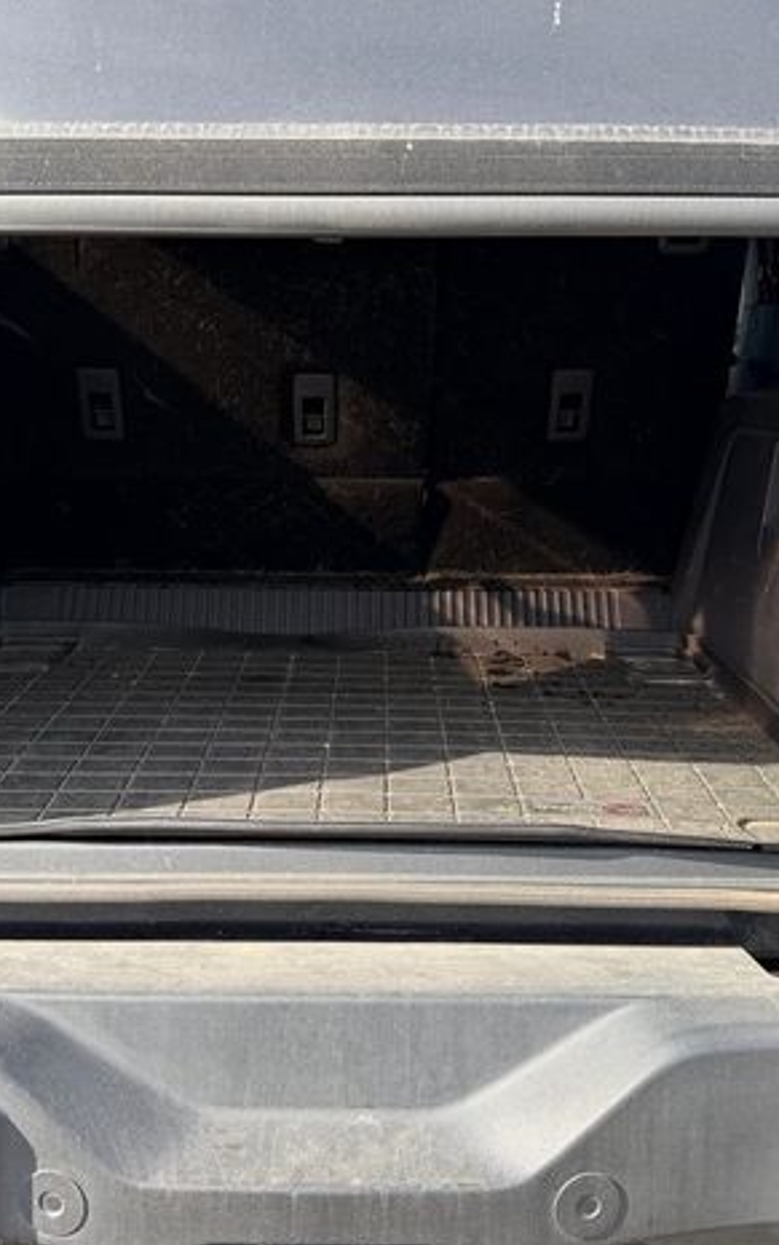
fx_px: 1188
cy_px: 613
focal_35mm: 35
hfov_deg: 36.3
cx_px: 372
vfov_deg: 55.3
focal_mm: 6.76
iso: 80
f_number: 1.78
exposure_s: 1/521
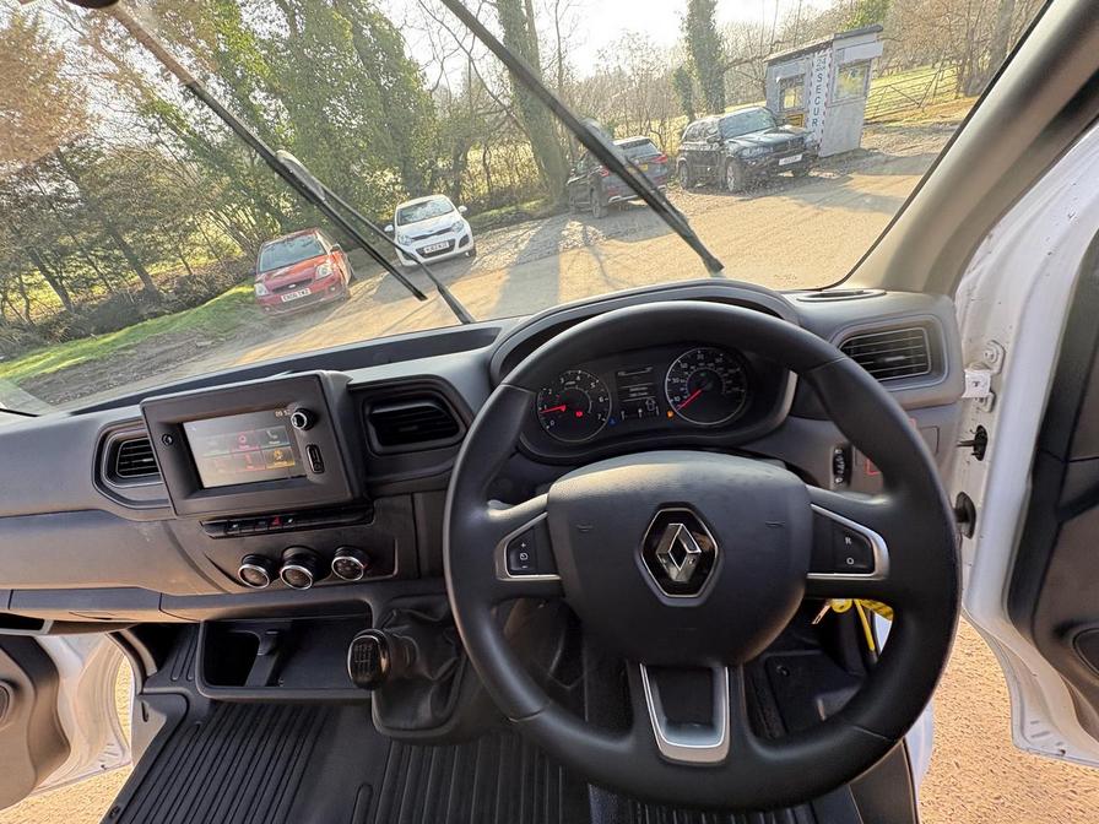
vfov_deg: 85.7
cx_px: 550
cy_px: 412
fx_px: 444
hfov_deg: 102.1
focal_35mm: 14
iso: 125
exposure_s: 1/99
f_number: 2.2
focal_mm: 2.22
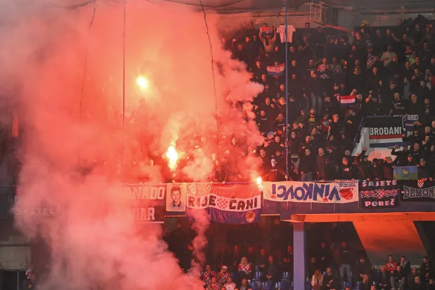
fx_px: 3625
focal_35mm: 300
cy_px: 145
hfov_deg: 6.9
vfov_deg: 4.6
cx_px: 218
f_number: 2.8
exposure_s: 1/2000
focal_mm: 300
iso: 4000
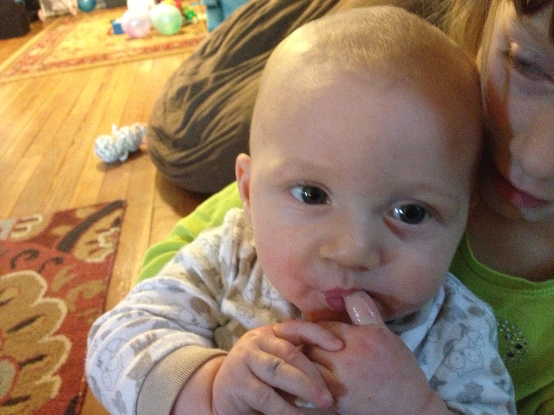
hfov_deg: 52.6
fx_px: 560
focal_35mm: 35
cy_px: 208
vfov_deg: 40.7
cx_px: 277
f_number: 2.4
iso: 800
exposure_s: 1/15
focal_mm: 4.28
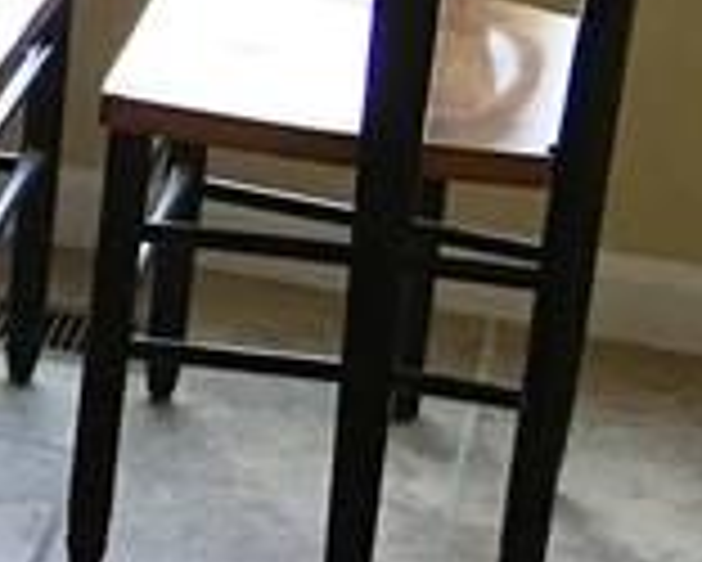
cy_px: -76
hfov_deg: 8.7
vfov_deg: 8.3
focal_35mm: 186
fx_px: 3867
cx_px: -1377
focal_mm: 4.15
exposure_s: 1/15
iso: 40
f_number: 2.2
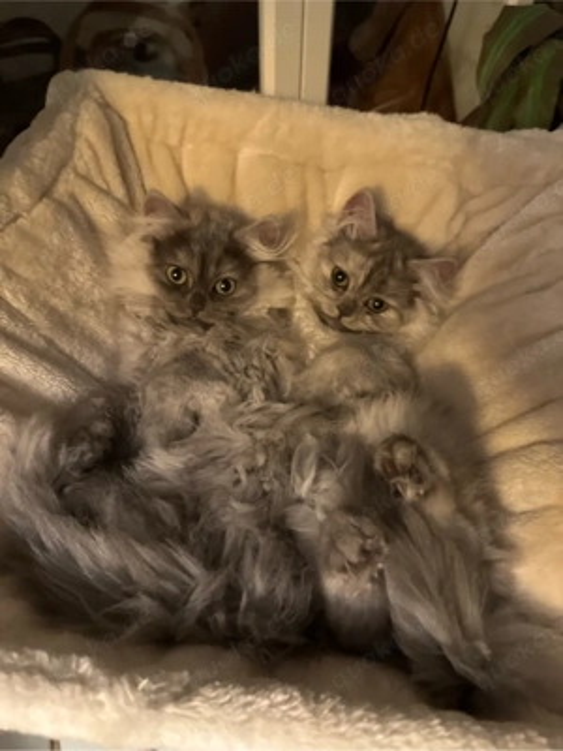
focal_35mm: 24
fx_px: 520
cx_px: 282
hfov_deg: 56.8
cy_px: 376
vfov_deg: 71.6
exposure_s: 1/35
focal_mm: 6.76
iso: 1000
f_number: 1.78
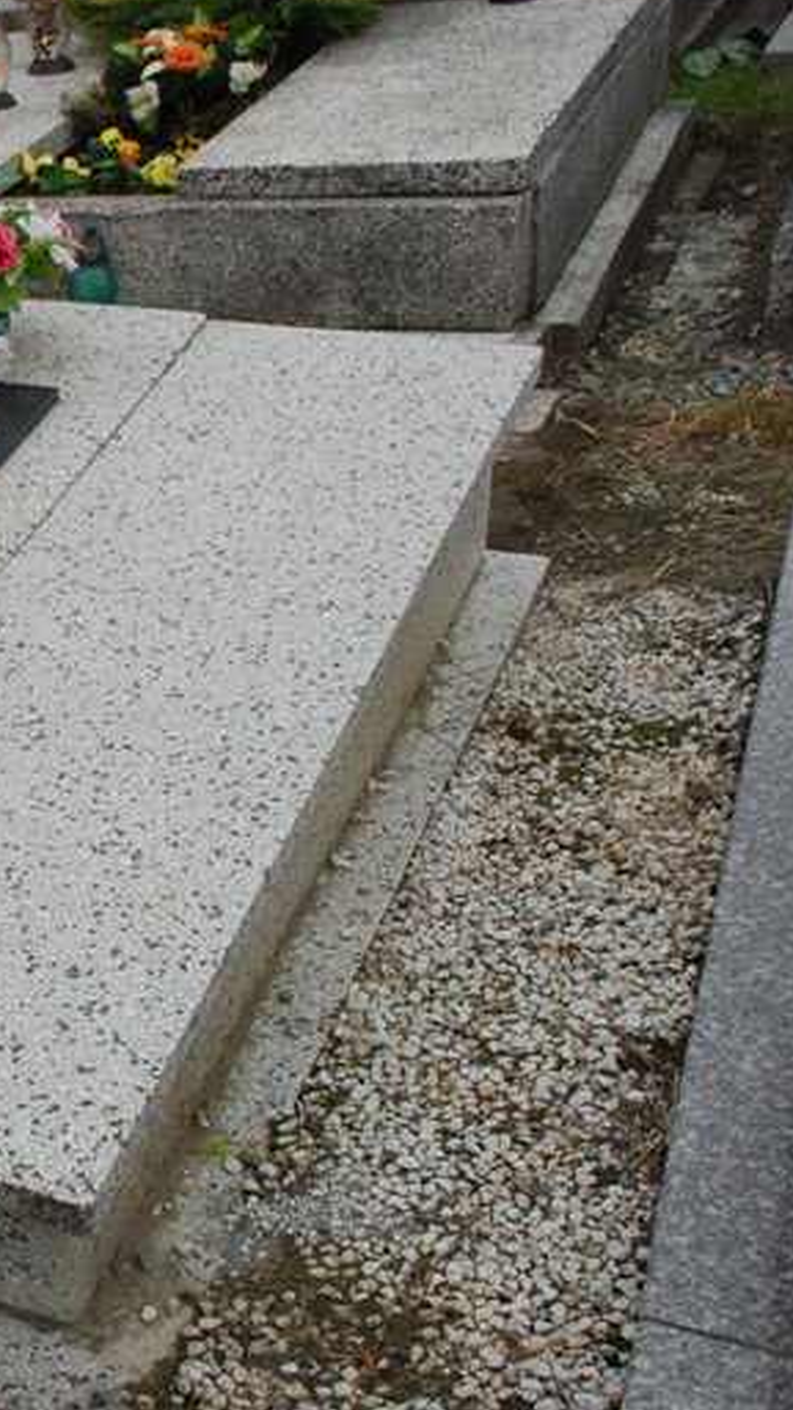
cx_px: -300
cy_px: 698
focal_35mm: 59
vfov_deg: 35.4
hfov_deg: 18.6
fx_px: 2206
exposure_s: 1/100
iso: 500
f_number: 8
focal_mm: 24
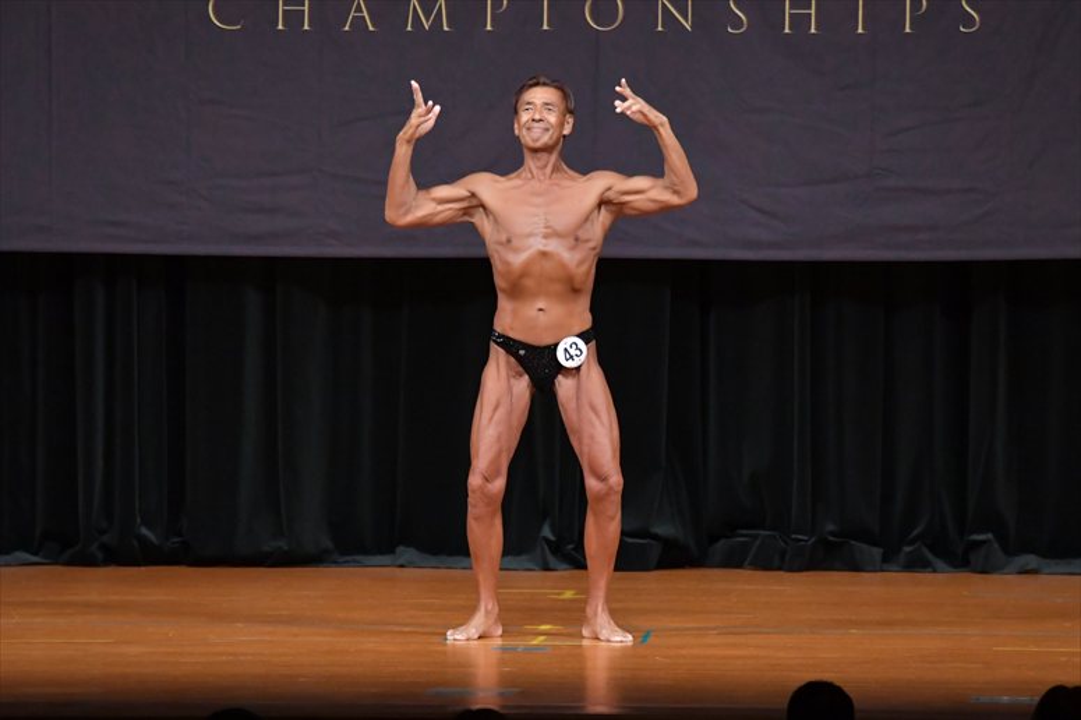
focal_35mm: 255
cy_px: 360
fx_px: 7653
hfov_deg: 8.1
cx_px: 540
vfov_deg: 5.4
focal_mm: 170
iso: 5000
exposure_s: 1/400
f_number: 5.6
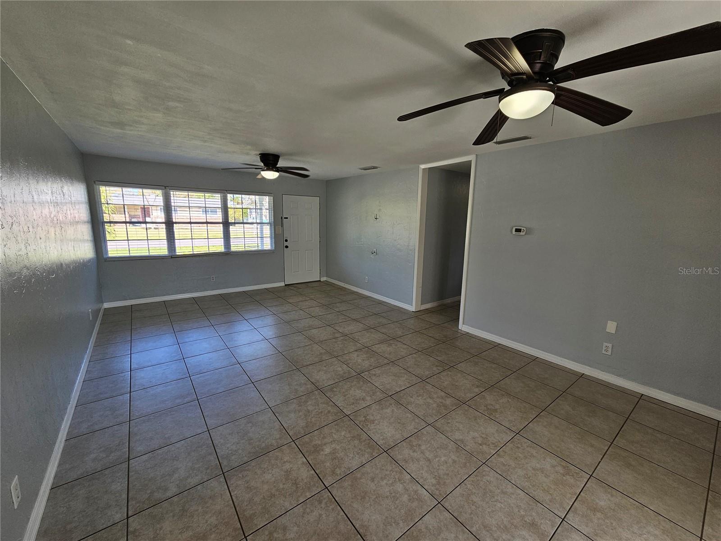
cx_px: 360
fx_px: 271
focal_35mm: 13
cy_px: 270
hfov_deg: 106.2
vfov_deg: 89.9
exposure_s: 1/60
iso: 50
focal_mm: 2.2
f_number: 2.2
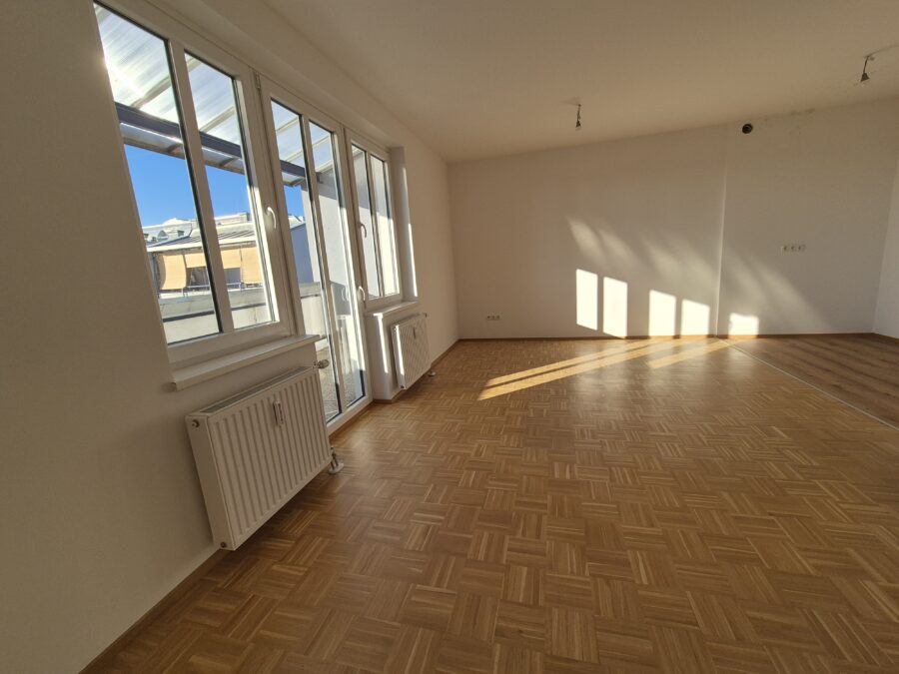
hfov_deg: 106.2
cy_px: 337
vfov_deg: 89.9
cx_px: 450
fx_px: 338
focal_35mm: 13
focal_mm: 2.2
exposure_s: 1/736
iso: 50
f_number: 2.2
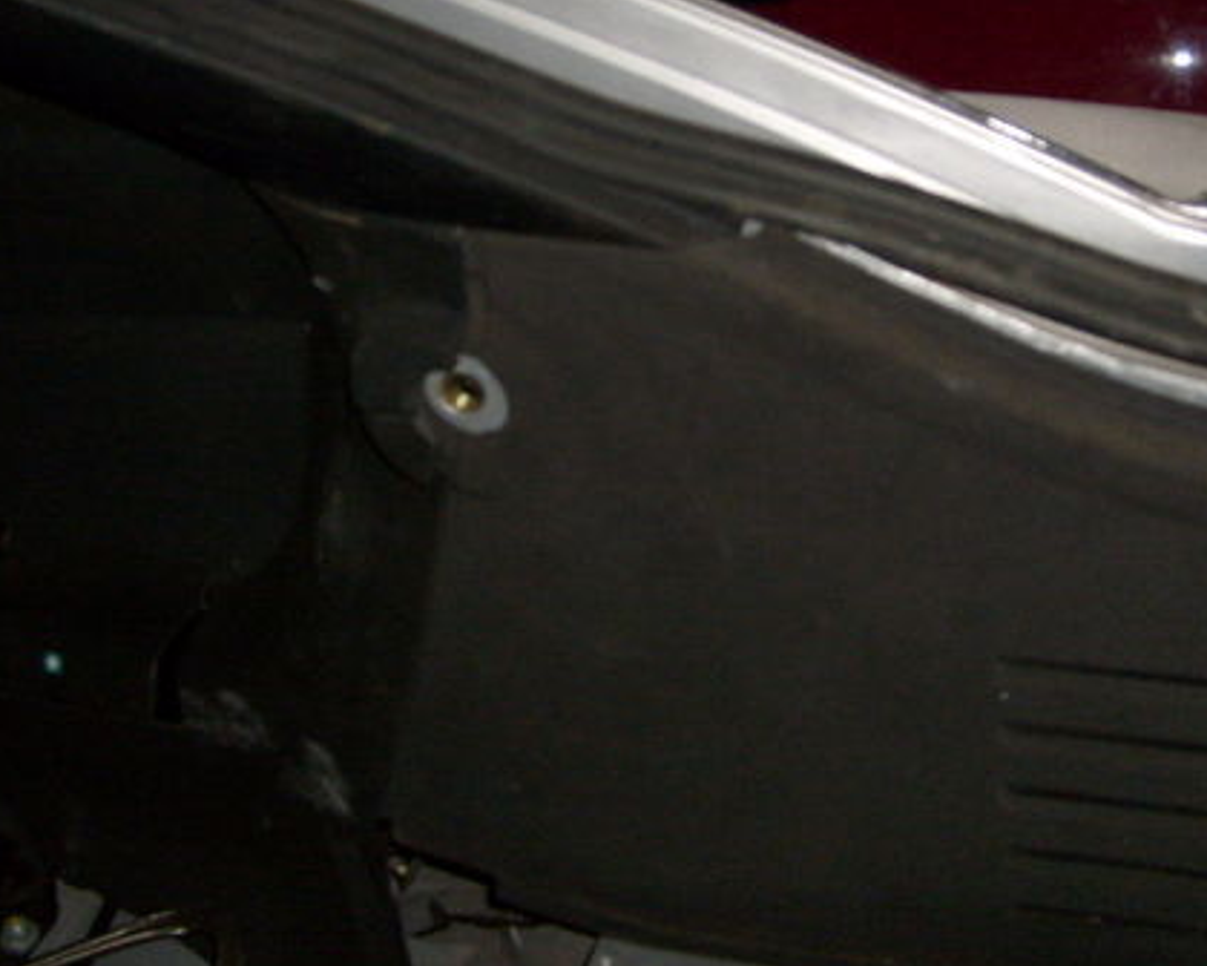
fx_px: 1858
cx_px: 618
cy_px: 356
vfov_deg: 29.0
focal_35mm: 52
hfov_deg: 36.0
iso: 100
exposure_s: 1/45
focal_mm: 5.8
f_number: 2.8
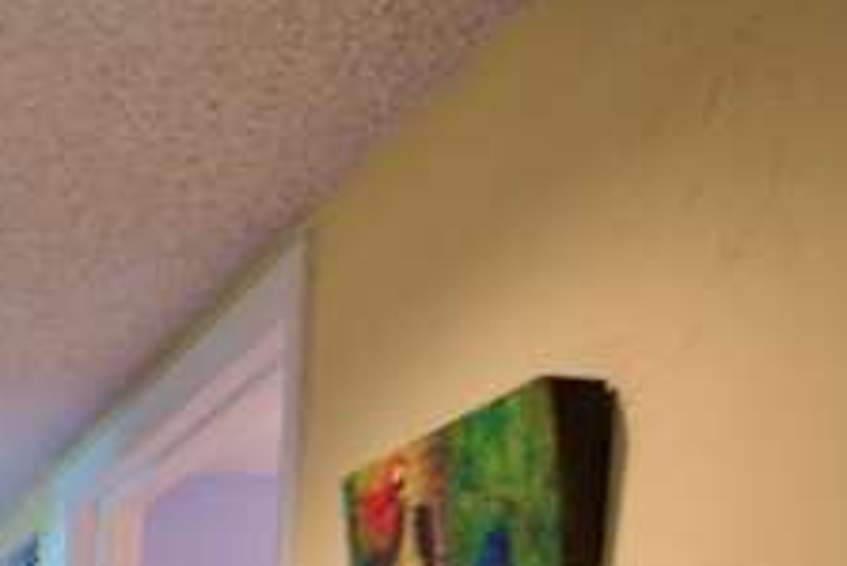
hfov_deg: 30.0
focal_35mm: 55
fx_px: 1295
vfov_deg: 19.7
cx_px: -209
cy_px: 957
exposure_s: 1/5
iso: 400
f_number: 10
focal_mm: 16
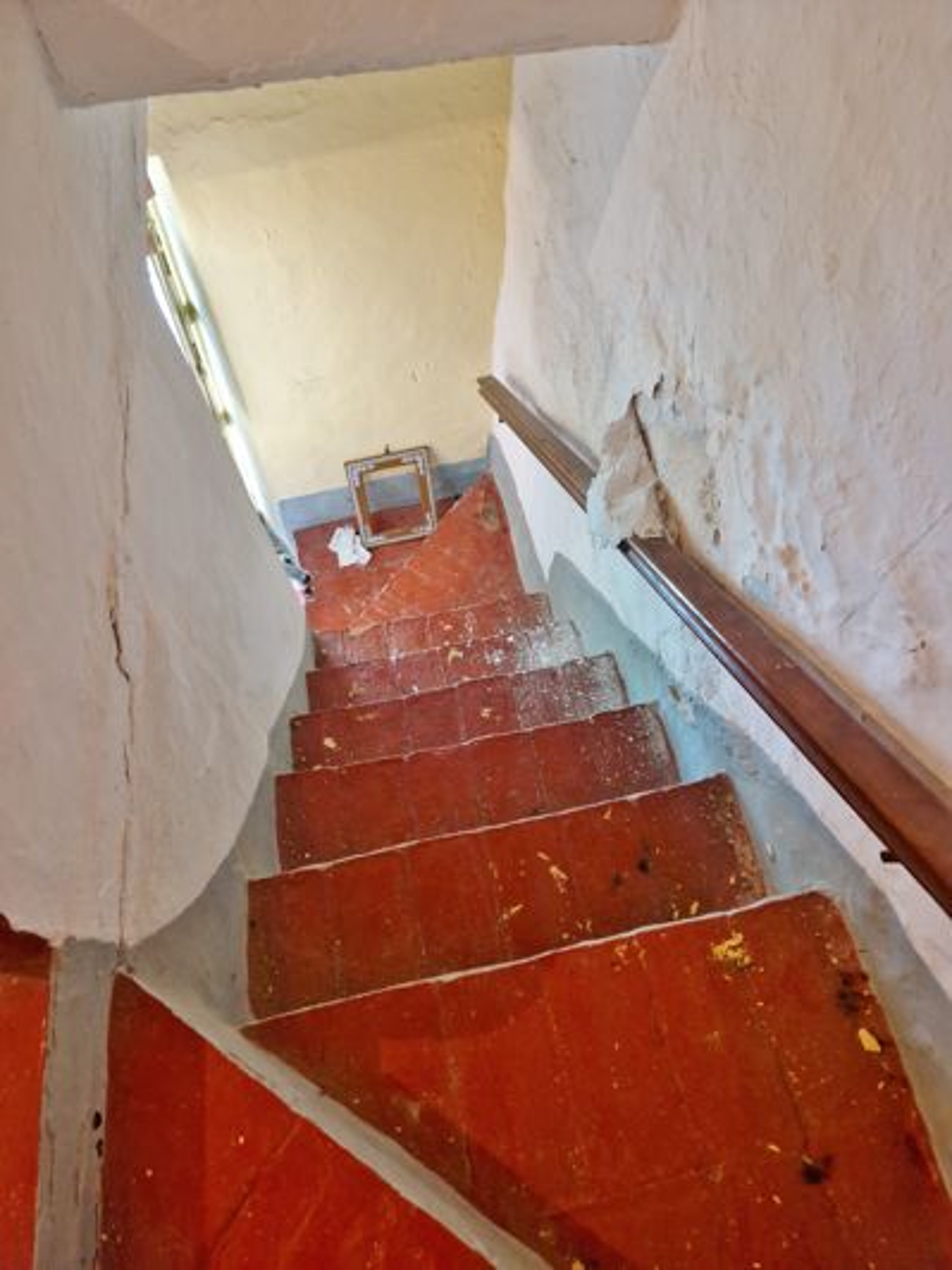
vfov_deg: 73.9
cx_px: 476
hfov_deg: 58.9
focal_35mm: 23
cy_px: 635
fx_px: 843
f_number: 1.8
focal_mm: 5.4
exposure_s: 1/33
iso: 500
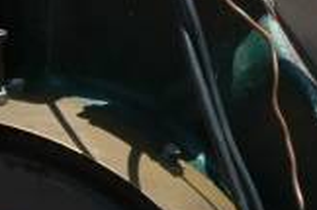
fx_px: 3837
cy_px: -102
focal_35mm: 437
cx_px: 280
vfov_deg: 3.1
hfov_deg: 4.7
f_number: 9
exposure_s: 1/320
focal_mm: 46
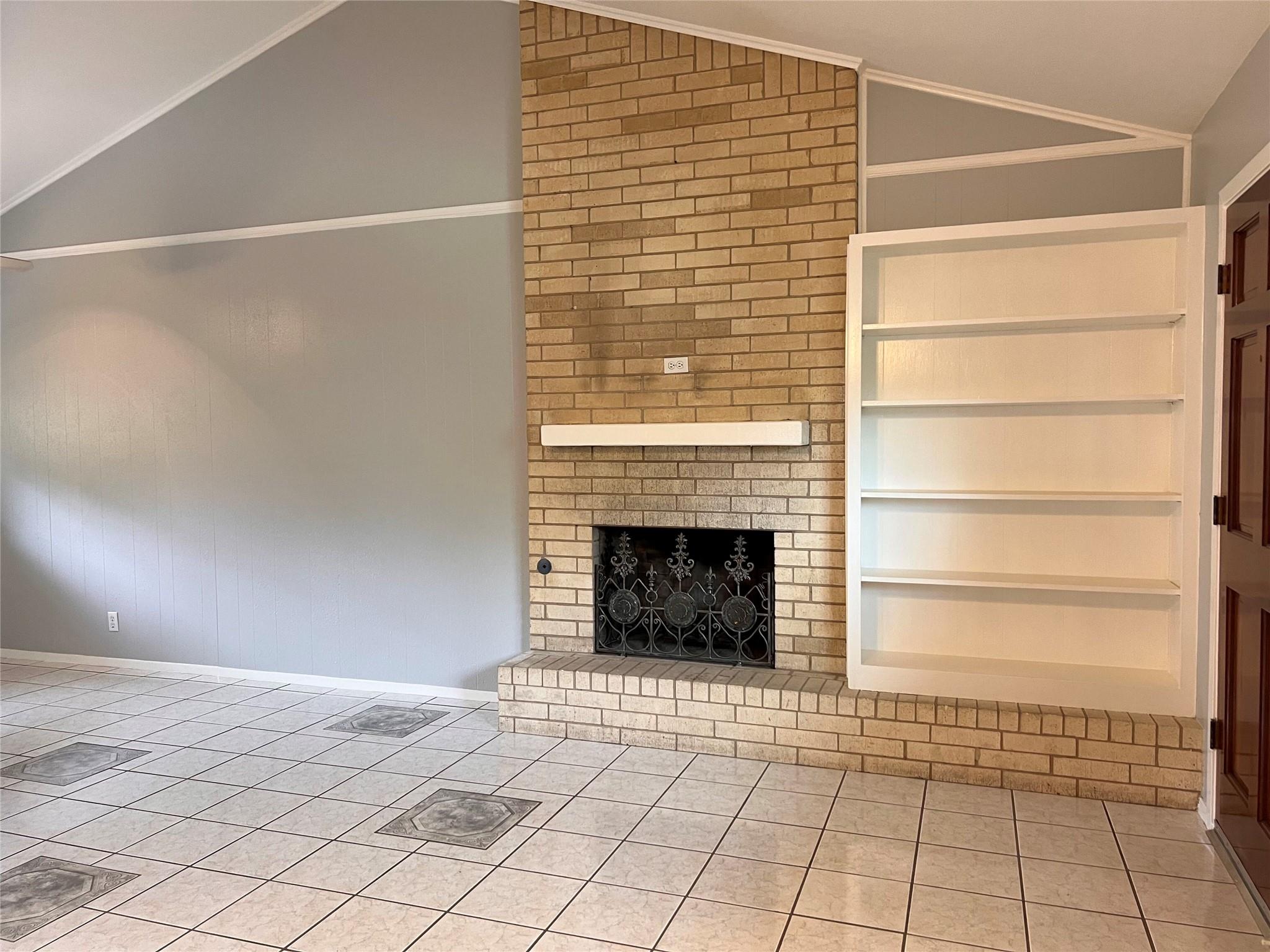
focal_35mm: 26
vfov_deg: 53.1
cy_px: 476
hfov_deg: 67.3
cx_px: 635
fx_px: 954
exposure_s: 1/60
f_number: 1.5
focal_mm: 5.7
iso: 100
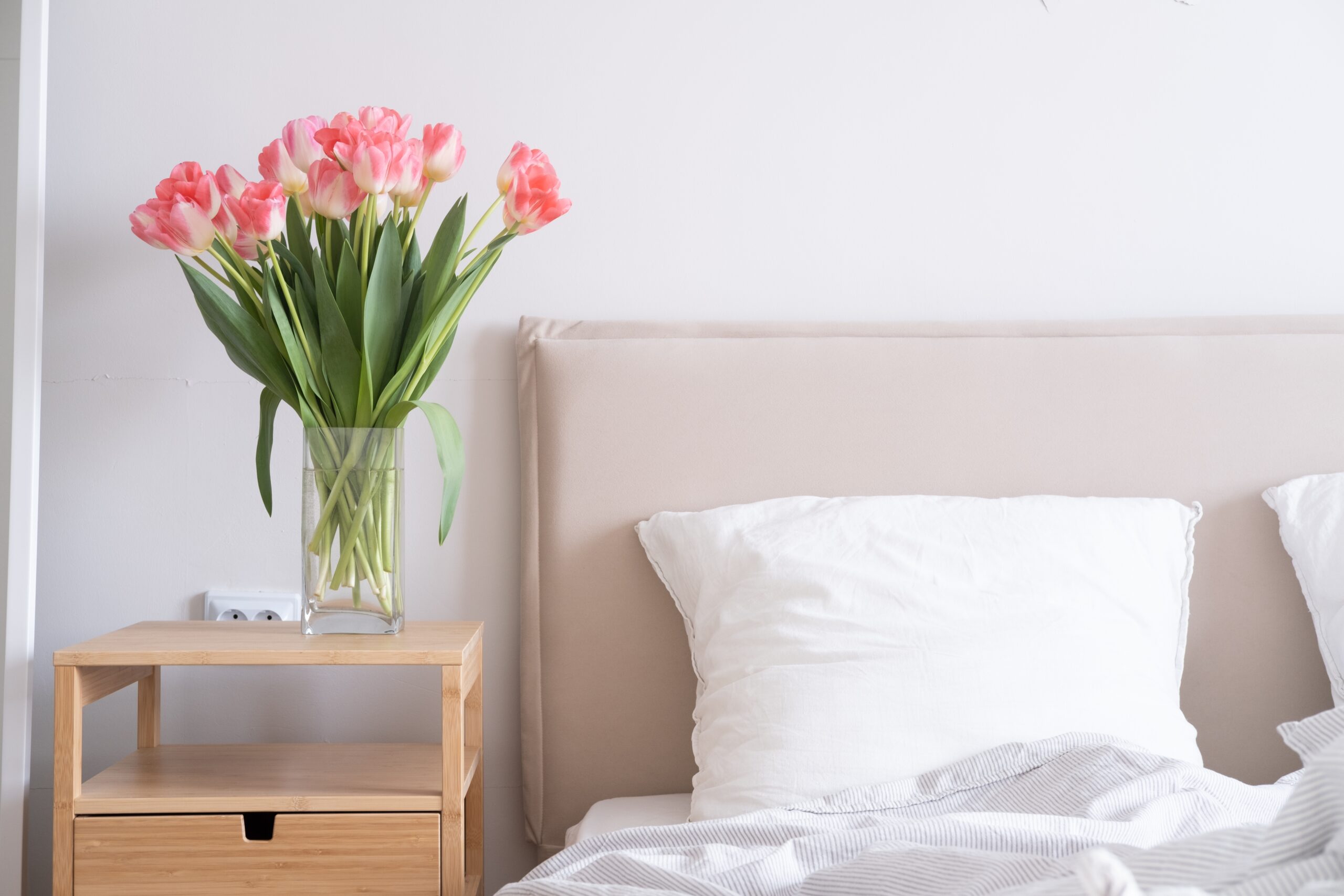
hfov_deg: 37.5
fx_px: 1979
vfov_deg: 25.5
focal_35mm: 53
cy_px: 448
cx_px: 672
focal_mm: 35
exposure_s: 1/13
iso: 320
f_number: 5.6
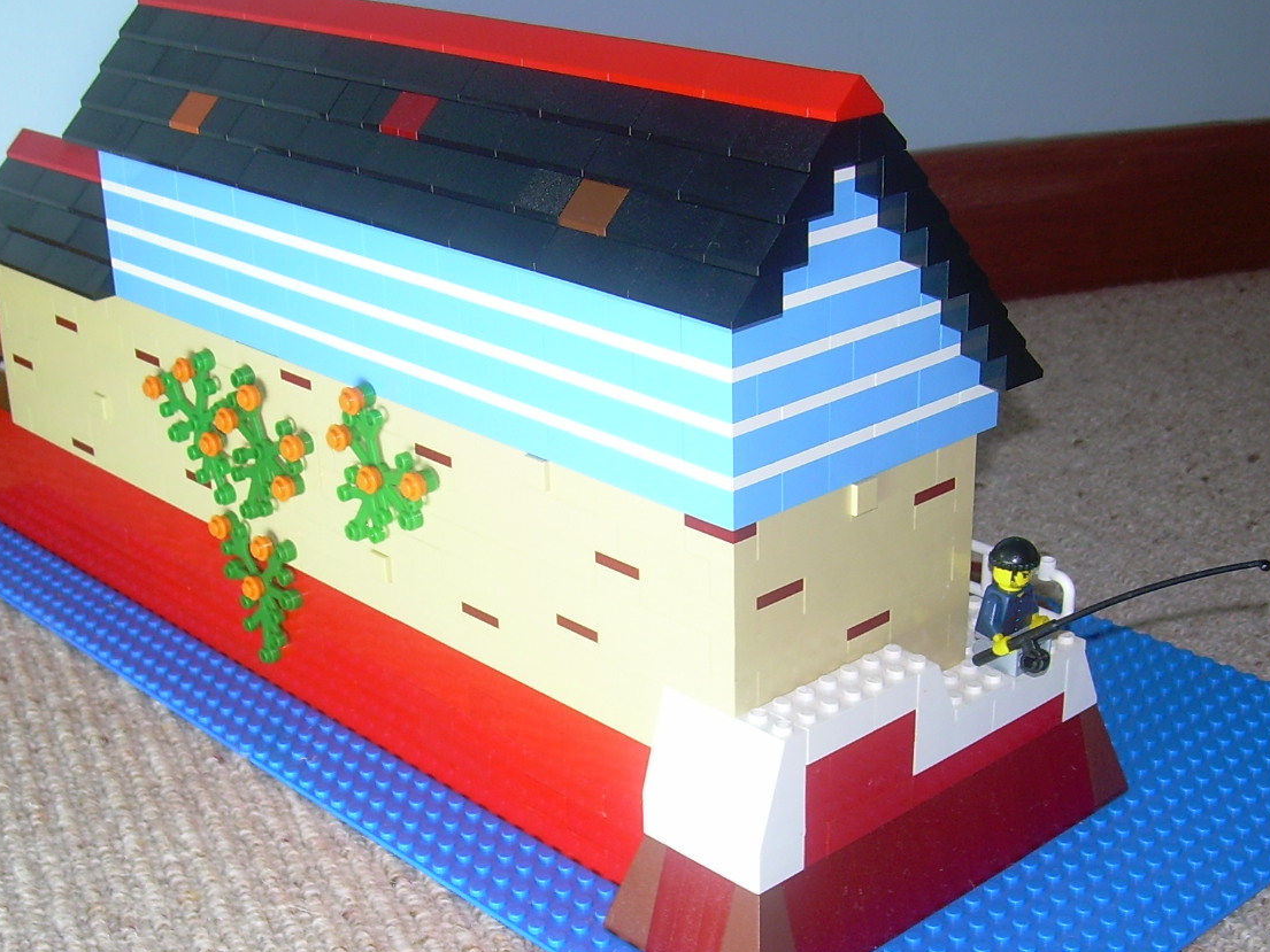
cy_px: 587
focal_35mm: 55
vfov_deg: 26.5
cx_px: 639
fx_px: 2018
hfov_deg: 34.9
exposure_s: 1/30
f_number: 2.8
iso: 50
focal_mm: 6.3
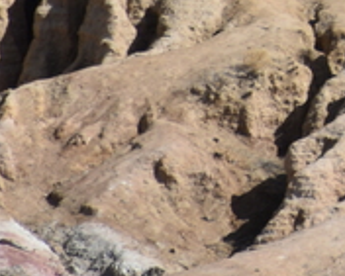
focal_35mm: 2051
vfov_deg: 0.8
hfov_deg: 0.9
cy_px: -483
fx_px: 20954
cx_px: 882
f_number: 5.6
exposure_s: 1/640
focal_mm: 300
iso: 125
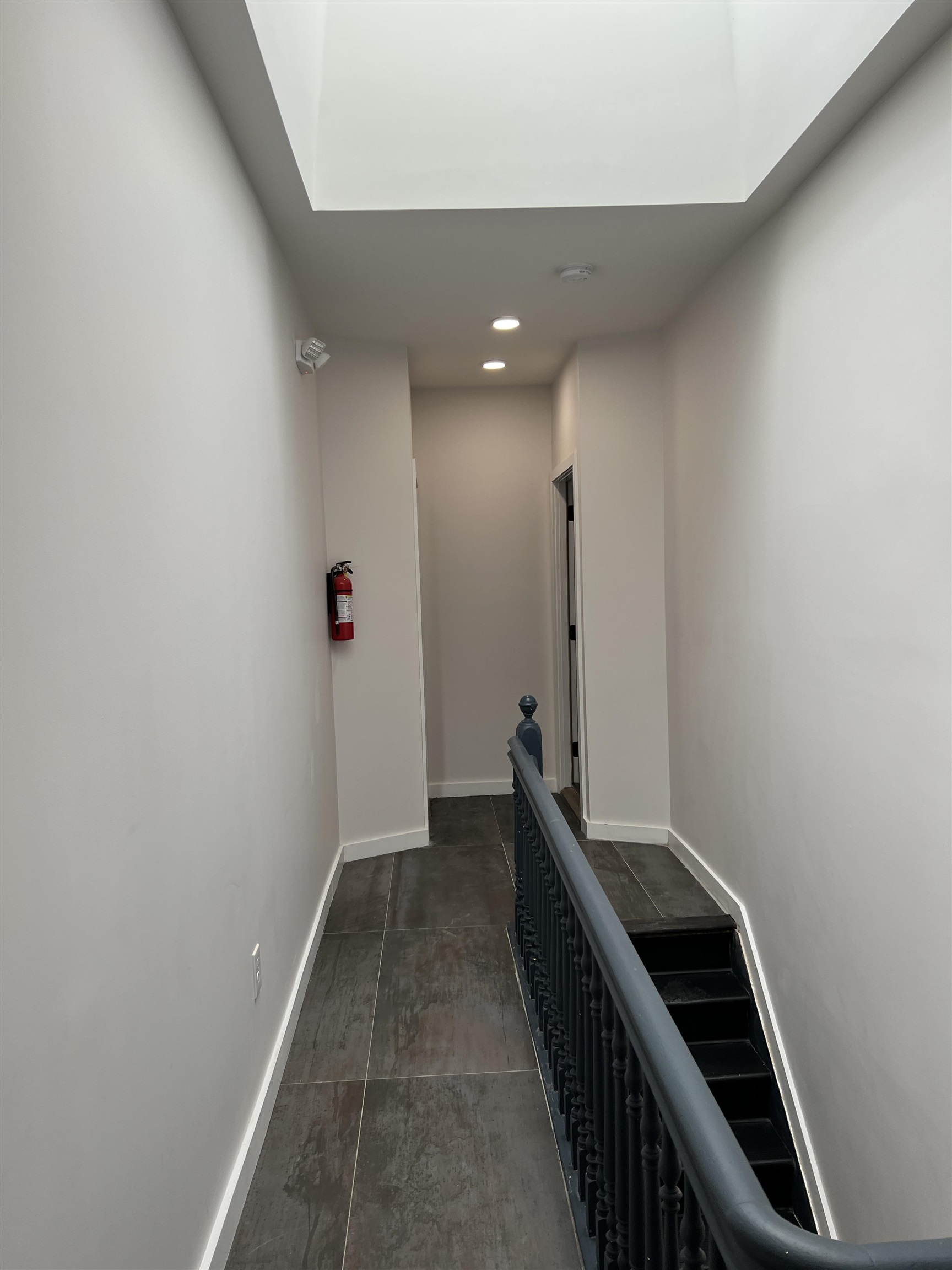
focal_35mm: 26
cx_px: 476
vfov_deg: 67.3
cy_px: 635
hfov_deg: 53.1
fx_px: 953
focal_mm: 5.7
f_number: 1.5
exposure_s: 1/120
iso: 32
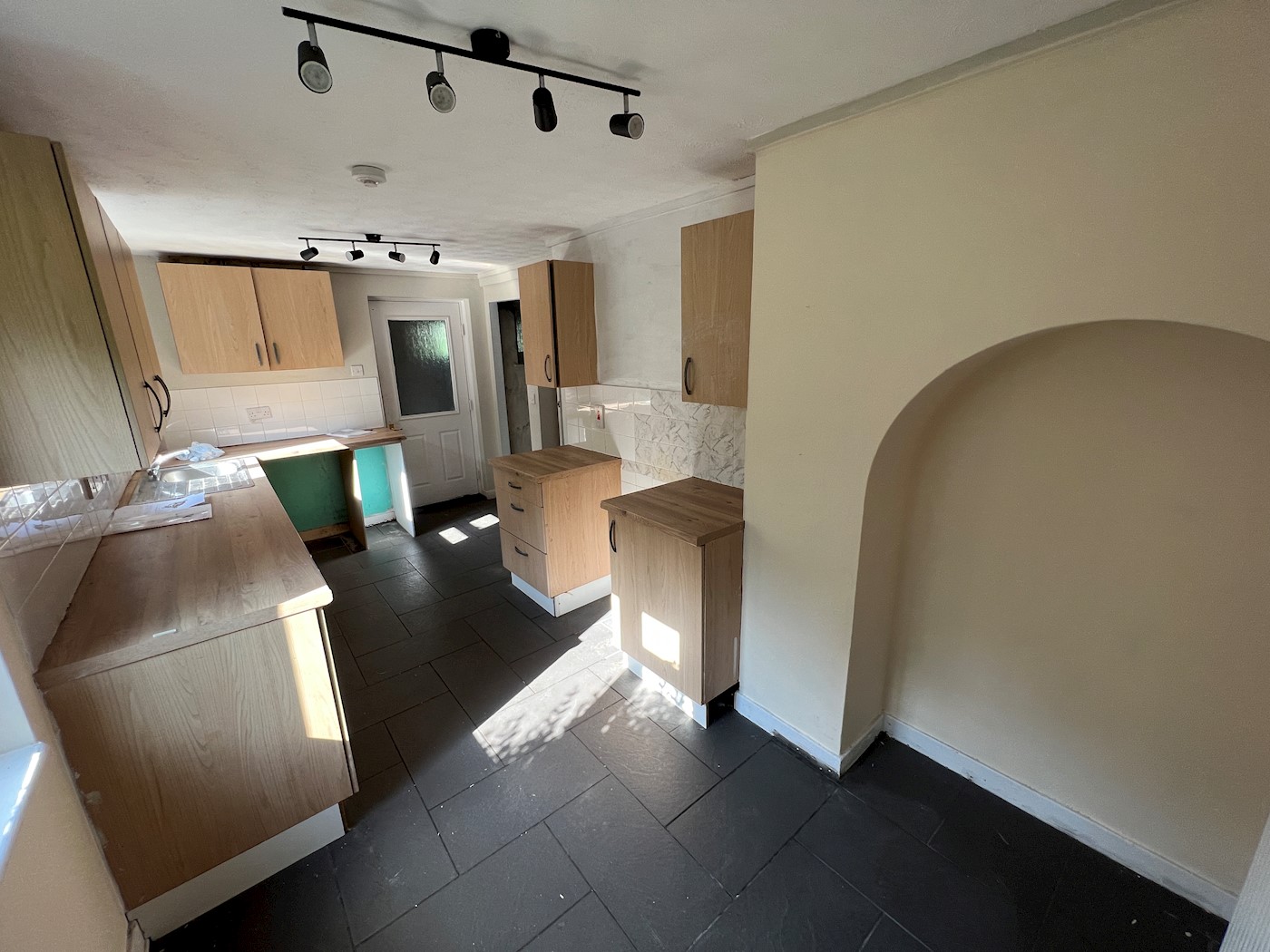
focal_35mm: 13
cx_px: 635
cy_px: 476
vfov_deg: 89.9
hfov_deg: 106.2
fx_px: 477
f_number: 1.8
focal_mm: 1.57
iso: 80
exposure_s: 1/99
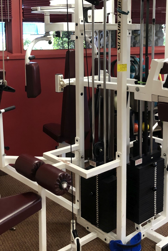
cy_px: 78
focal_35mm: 47
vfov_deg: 41.2
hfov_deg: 28.6
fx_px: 329
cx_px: 76
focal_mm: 4
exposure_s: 1/15
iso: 64
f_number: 1.8
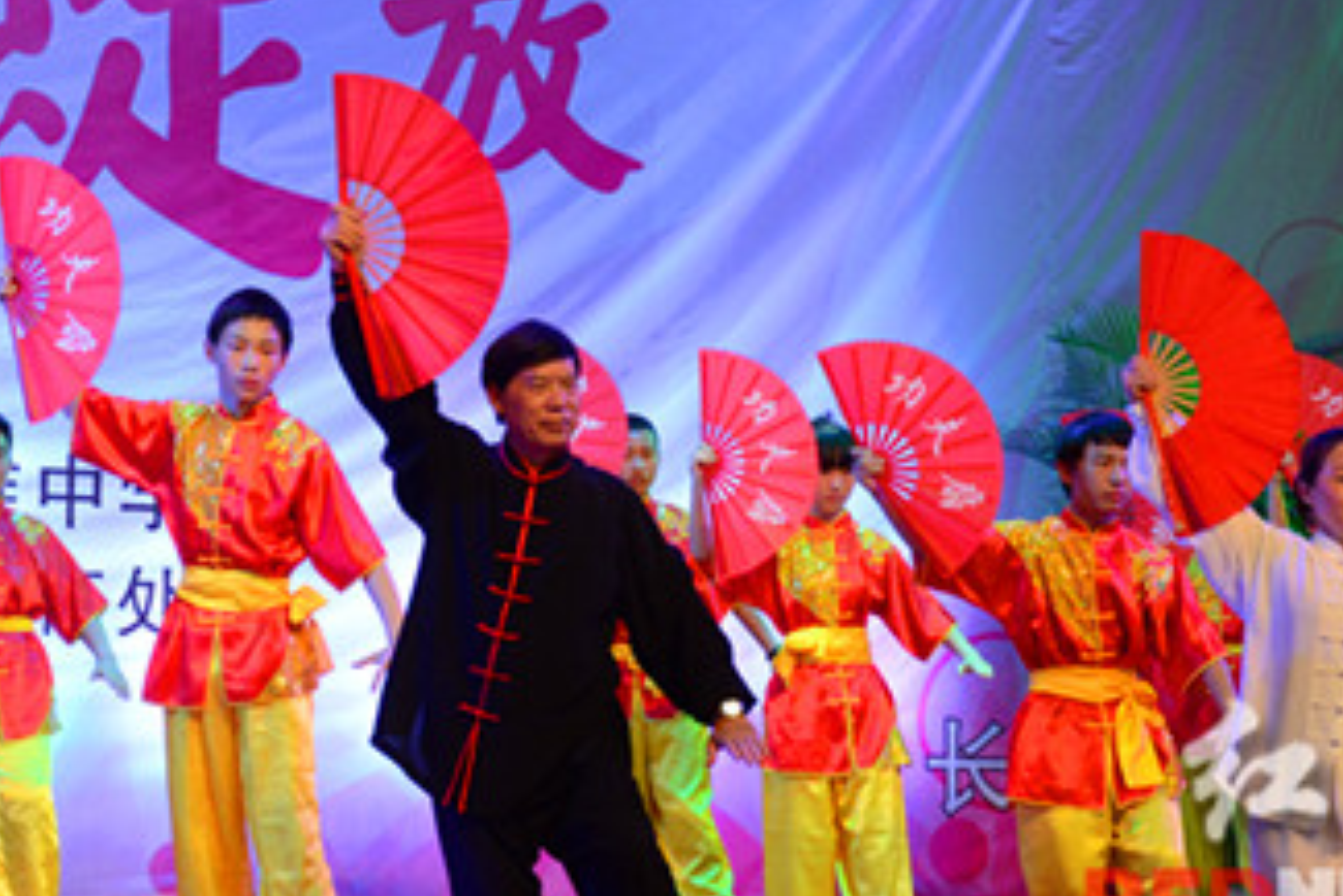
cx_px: 450
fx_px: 4964
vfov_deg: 10.3
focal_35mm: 133
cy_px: 438
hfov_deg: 15.4
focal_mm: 48
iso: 640
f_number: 5.6
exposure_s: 1/125
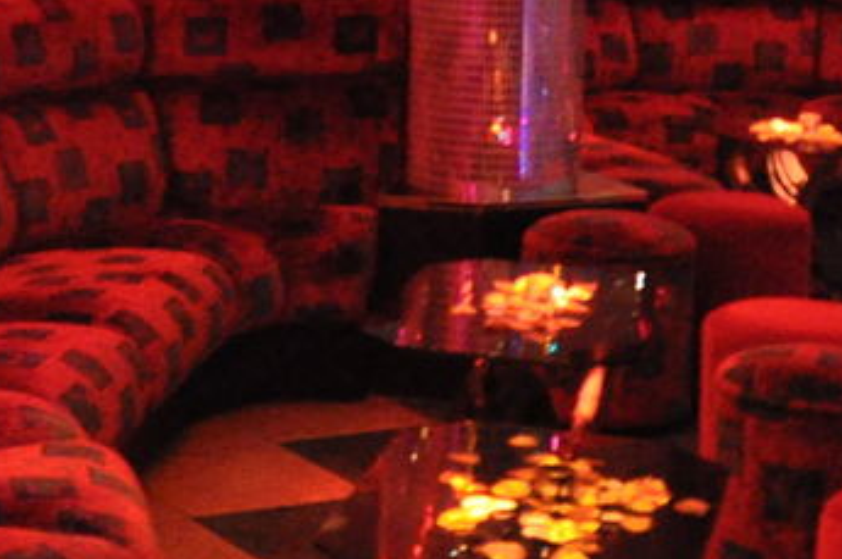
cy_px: -173
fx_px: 2476
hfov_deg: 18.8
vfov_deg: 12.5
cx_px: 21
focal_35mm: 106
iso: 3200
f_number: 3.5
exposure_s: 1/8
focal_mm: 18
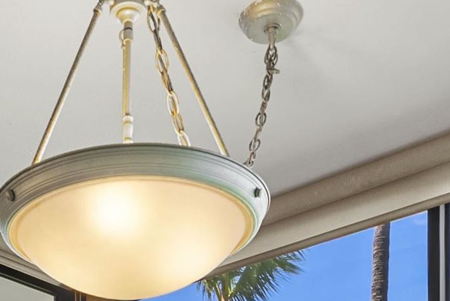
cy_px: 617
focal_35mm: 71
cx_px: 127
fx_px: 888
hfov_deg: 28.1
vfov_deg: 15.2
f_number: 8
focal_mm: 16
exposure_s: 1/13
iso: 100
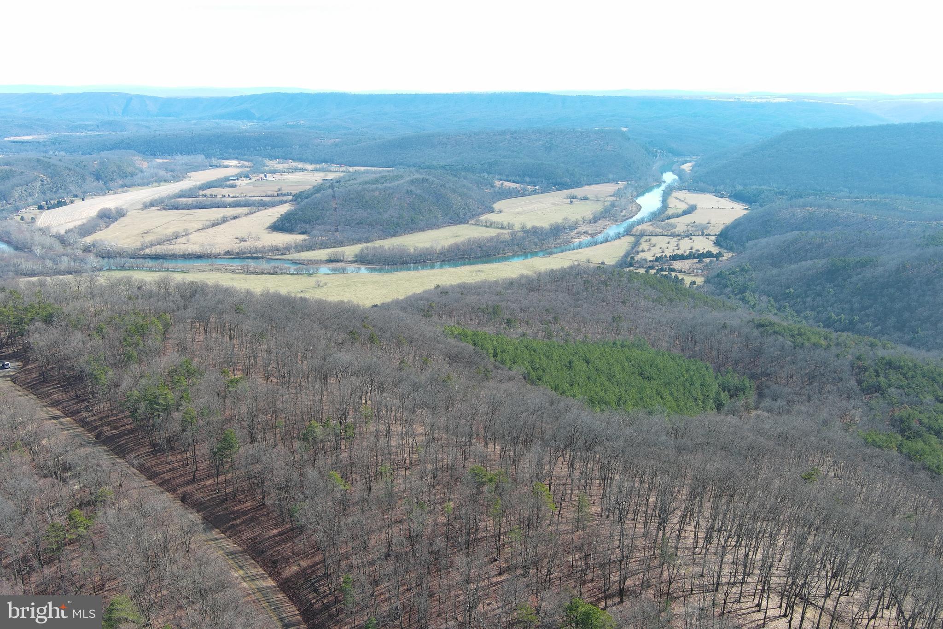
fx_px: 760
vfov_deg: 45.0
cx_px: 472
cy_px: 314
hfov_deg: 63.7
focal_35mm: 29
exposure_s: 1/405
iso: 100
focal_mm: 10.57
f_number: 2.8
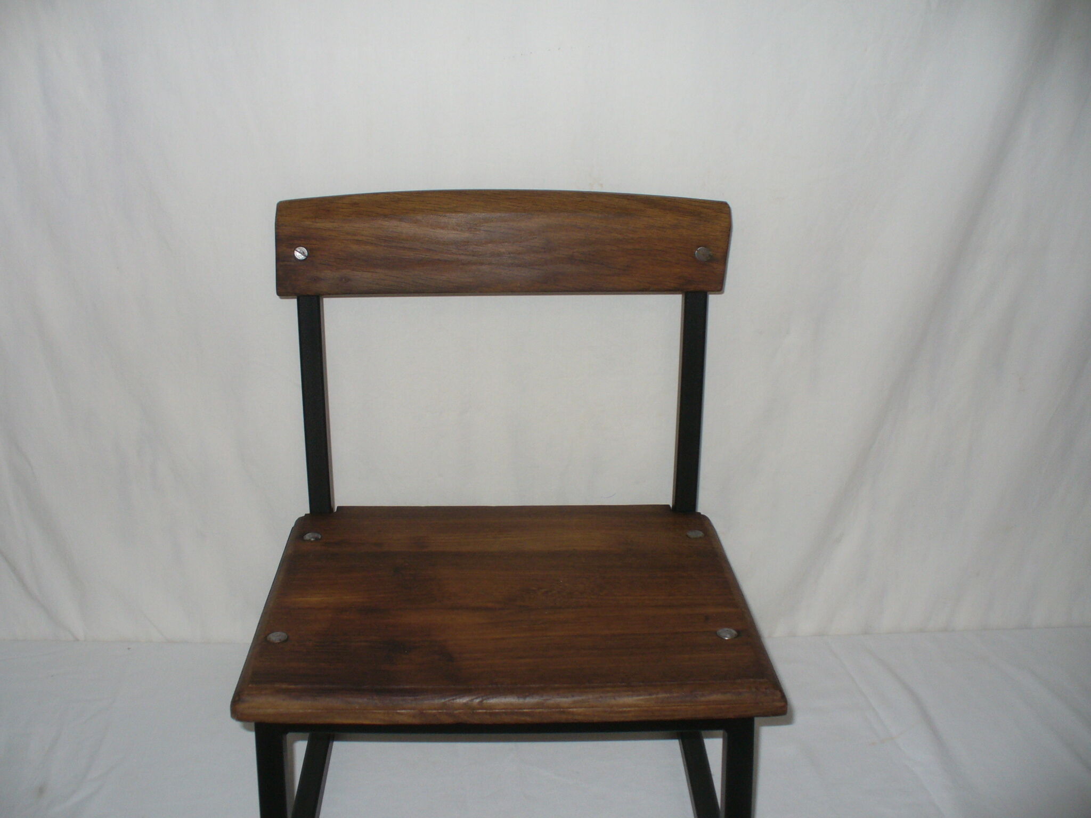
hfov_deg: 50.1
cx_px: 546
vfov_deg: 38.7
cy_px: 409
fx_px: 1166
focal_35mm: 37
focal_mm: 6.1
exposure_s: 1/30
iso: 100
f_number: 2.8
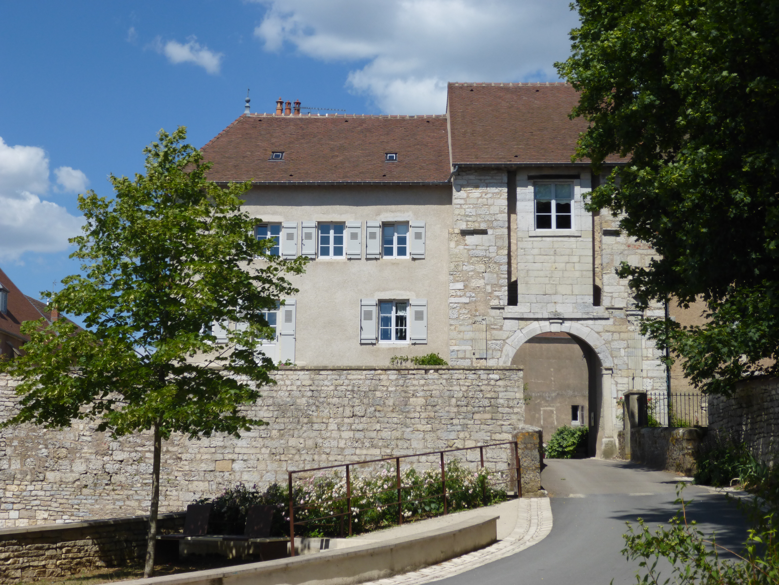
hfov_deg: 34.9
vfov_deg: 26.6
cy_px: 292
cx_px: 390
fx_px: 1238
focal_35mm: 55
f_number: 11
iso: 100
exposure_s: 1/160
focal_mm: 9.9
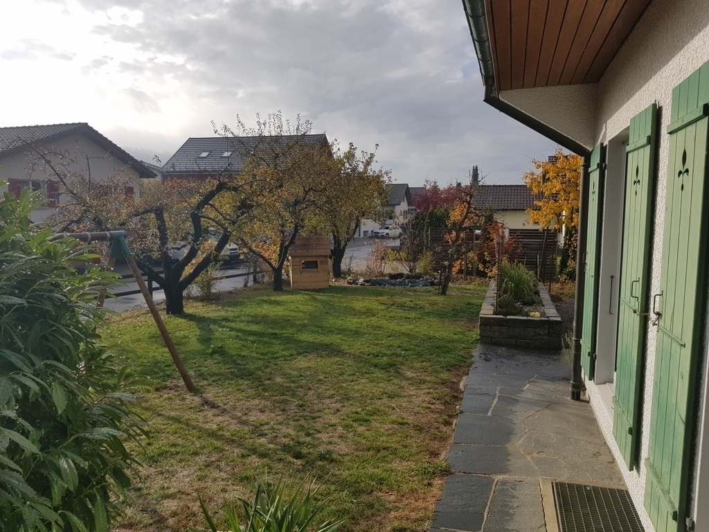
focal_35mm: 26
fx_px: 533
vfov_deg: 53.1
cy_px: 266
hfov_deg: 67.3
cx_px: 354
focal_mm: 4.2
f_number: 1.7
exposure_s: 1/3928
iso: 40
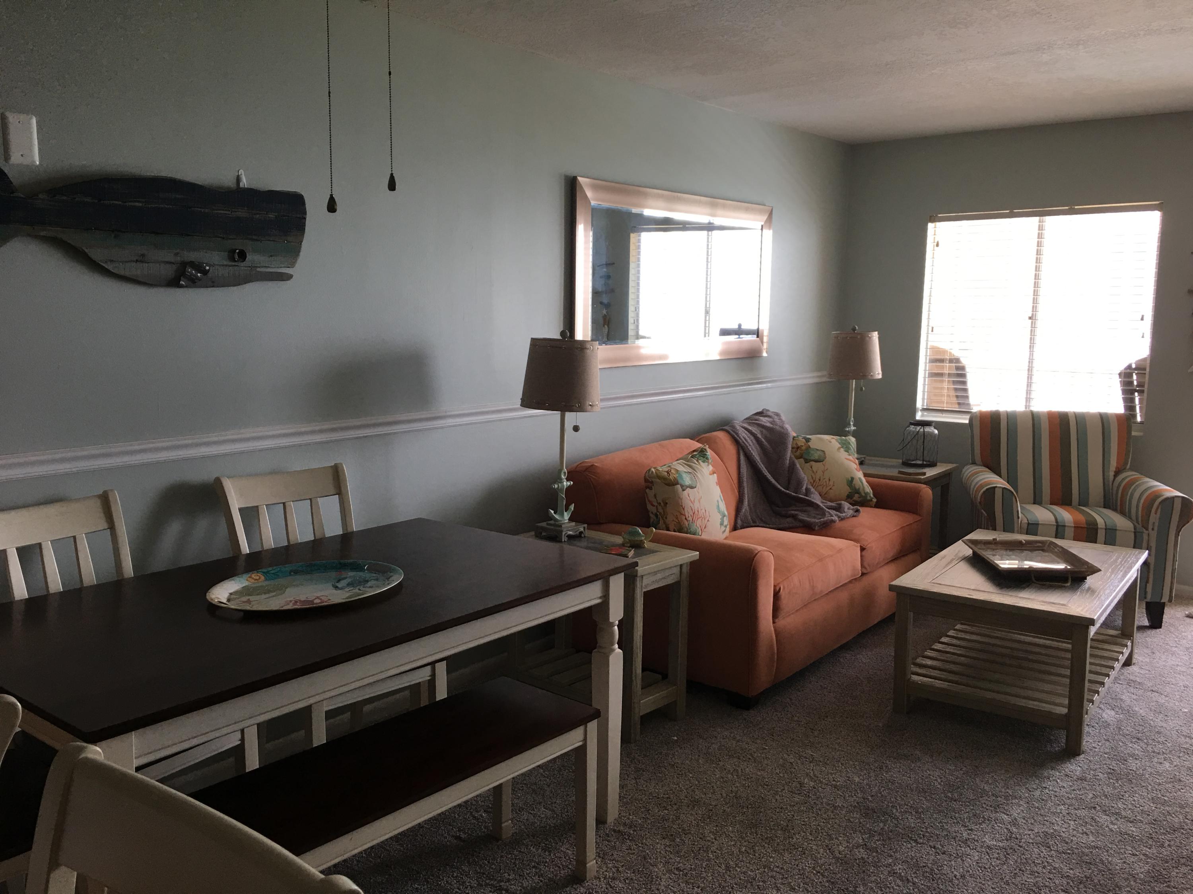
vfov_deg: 48.2
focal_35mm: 29
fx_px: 999
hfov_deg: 61.7
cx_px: 596
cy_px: 447
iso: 25
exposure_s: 1/30
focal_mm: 4.15
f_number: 2.2
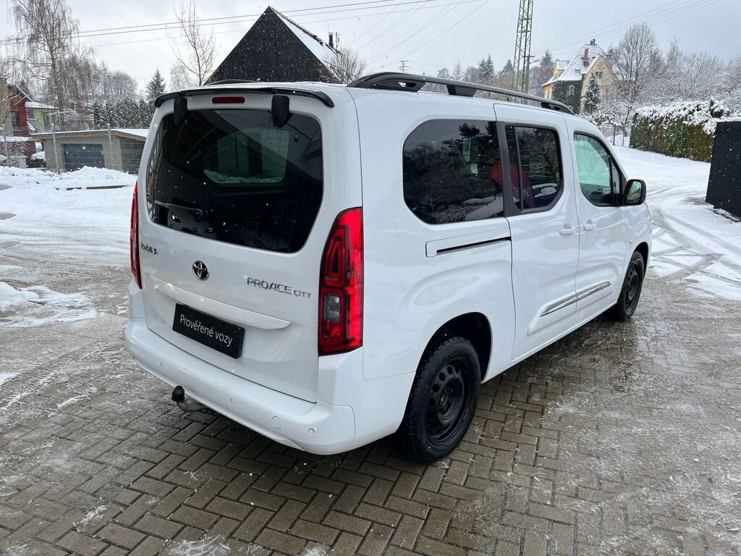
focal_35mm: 26
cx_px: 370
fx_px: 557
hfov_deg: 67.3
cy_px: 278
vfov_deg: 53.1
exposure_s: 1/787
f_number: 1.6
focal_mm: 5.1
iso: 50
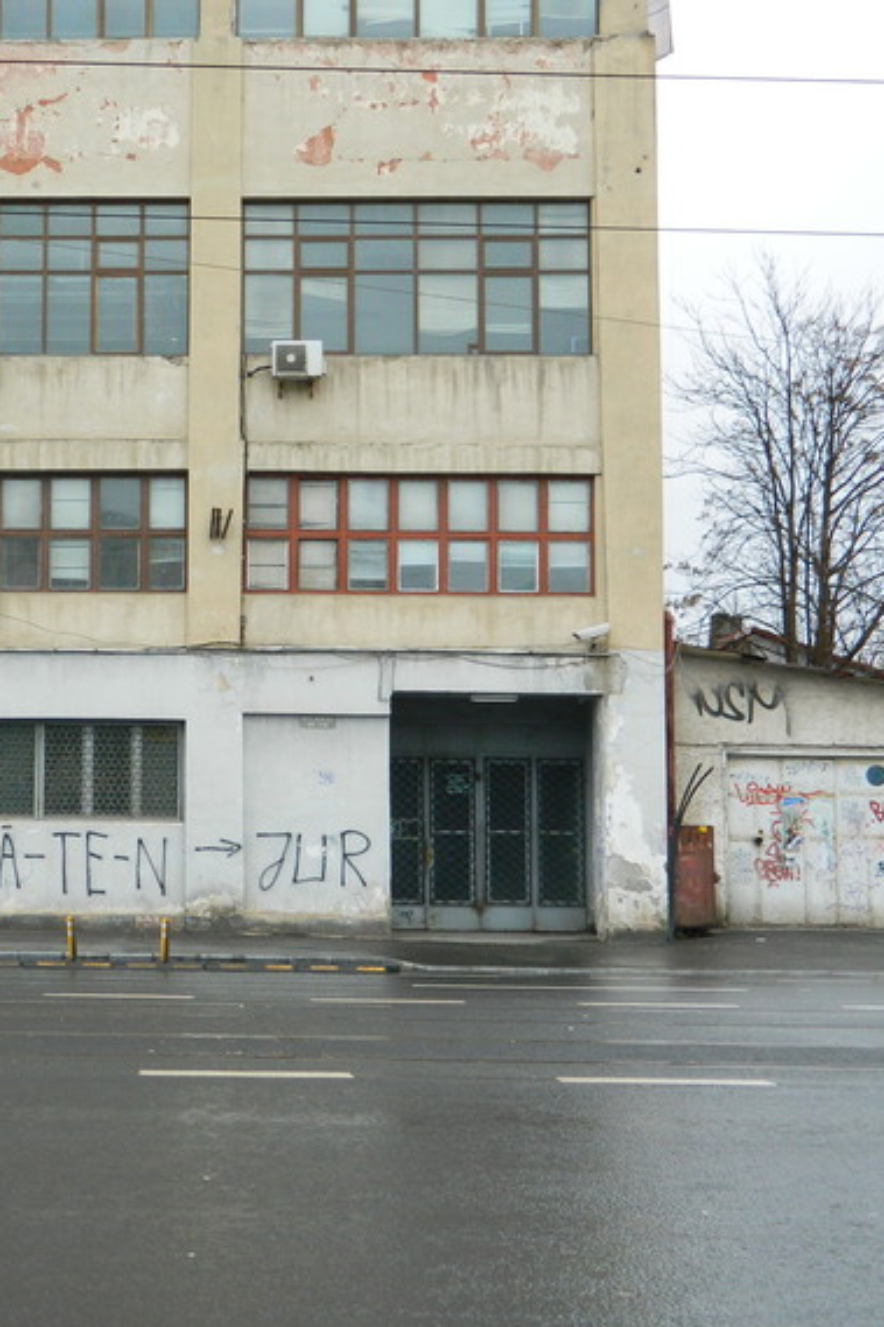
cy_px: 658
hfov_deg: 22.1
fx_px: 2211
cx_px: 86
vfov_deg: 33.4
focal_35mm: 60
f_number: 3.5
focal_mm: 7.3
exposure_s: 1/320
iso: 100
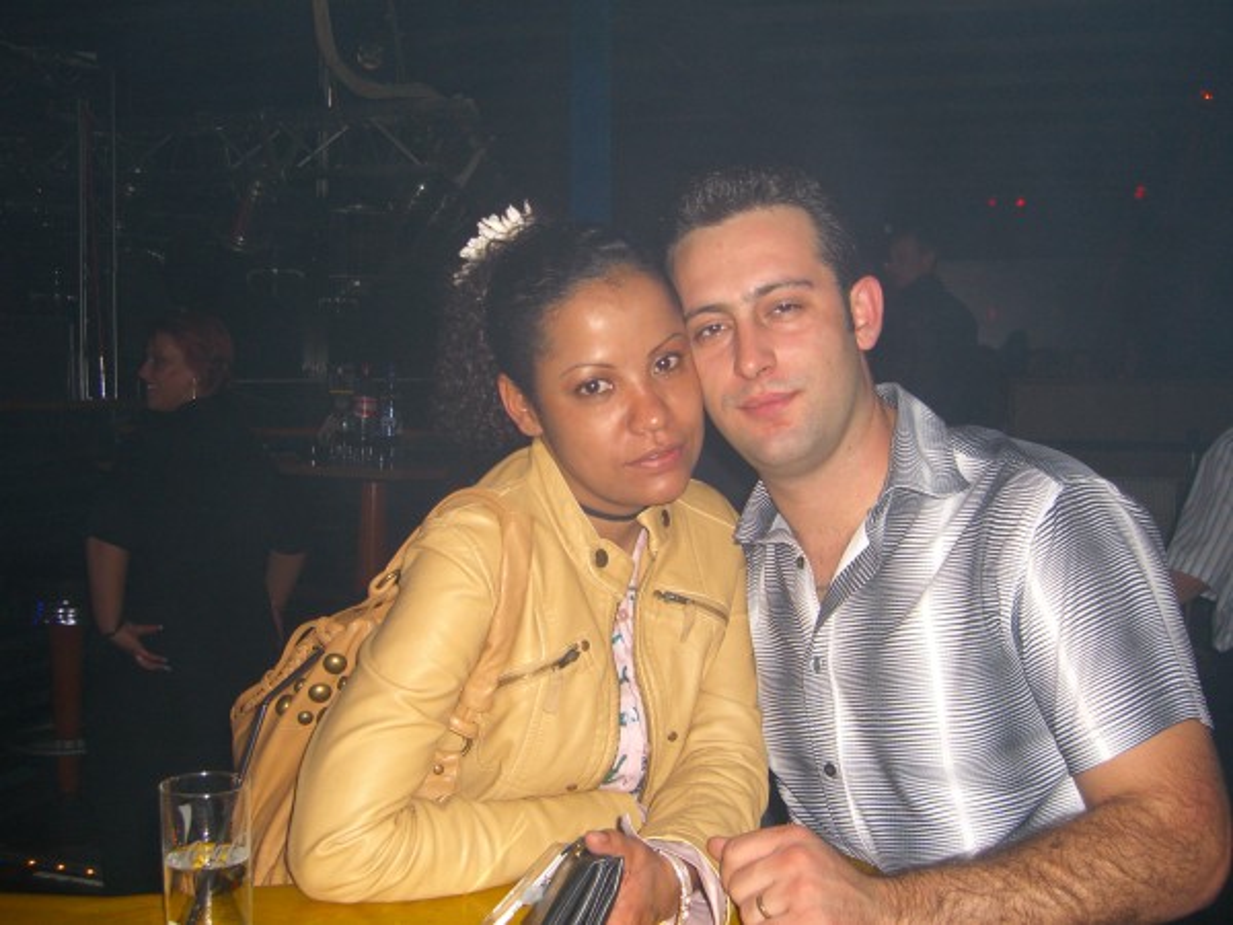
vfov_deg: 37.7
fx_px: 1354
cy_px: 462
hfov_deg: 49.0
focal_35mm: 38
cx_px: 616
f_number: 2.8
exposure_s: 1/60
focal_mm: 7.9
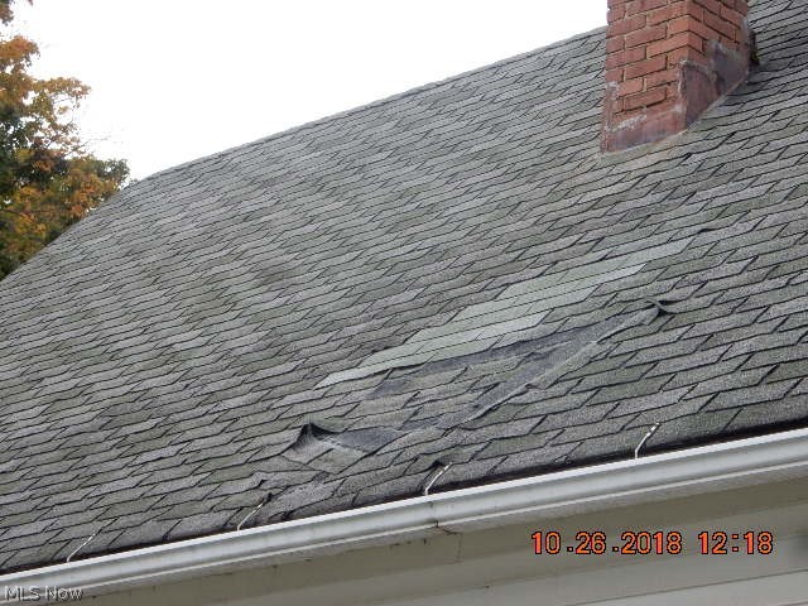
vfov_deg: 12.7
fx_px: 2731
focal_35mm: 117
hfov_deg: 16.8
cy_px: 303
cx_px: 404
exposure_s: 1/320
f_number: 5.6
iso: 125
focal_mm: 20.9
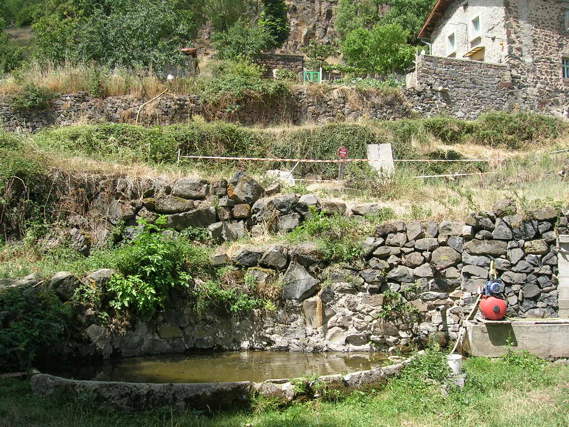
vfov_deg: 40.7
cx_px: 284
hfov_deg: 52.6
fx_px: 575
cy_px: 214
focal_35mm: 35
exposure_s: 1/197
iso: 50
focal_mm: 5.4
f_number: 4.8
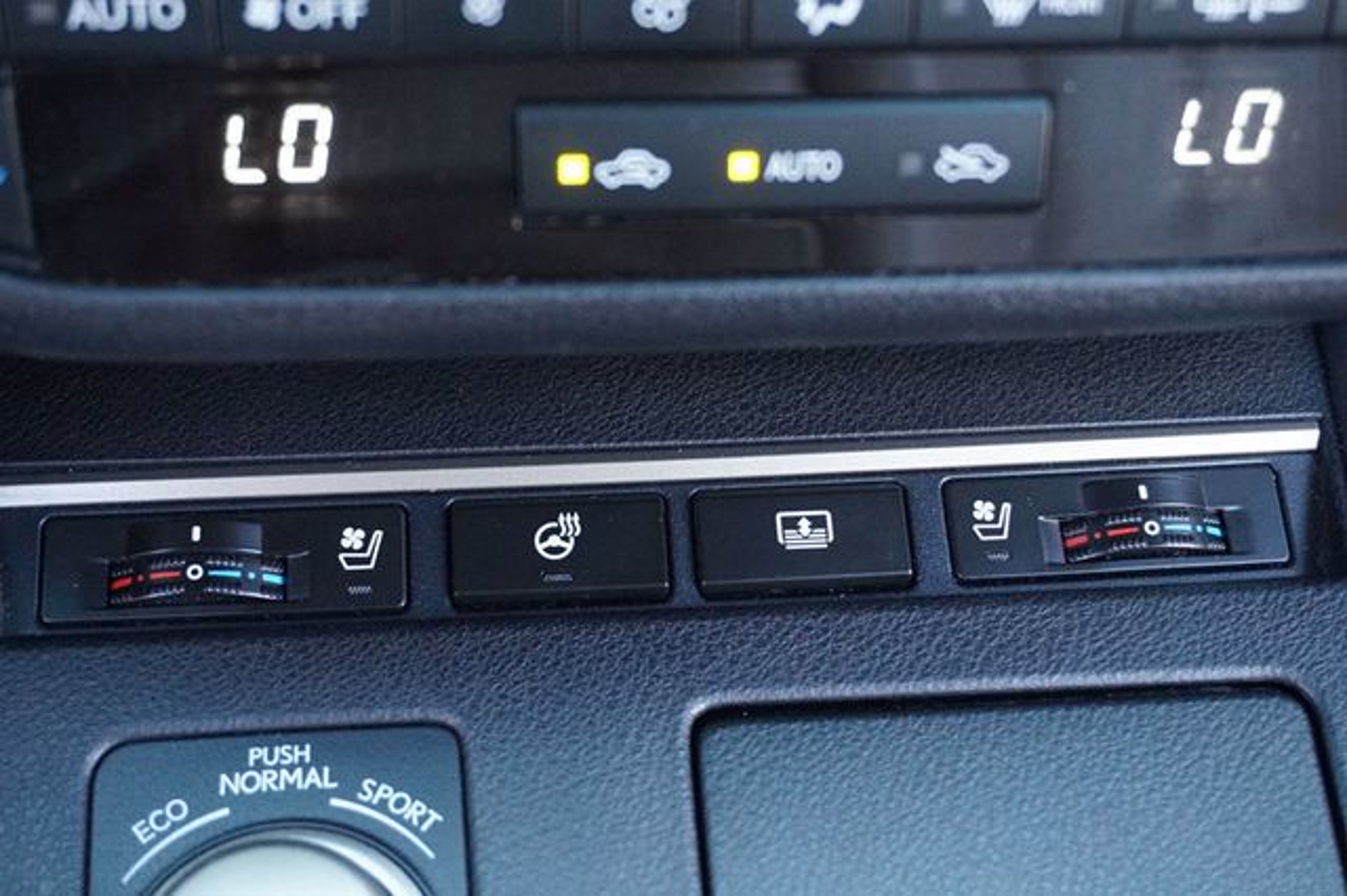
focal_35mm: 51
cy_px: 448
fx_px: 1907
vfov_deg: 26.5
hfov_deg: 38.9
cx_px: 674
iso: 3200
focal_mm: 34
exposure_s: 1/50
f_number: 5
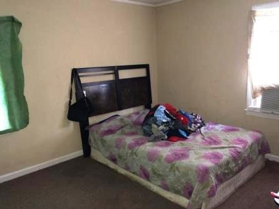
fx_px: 234
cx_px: 140
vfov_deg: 48.2
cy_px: 104
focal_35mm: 29
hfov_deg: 61.7
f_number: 2.2
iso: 250
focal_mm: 4.15
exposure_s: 1/16
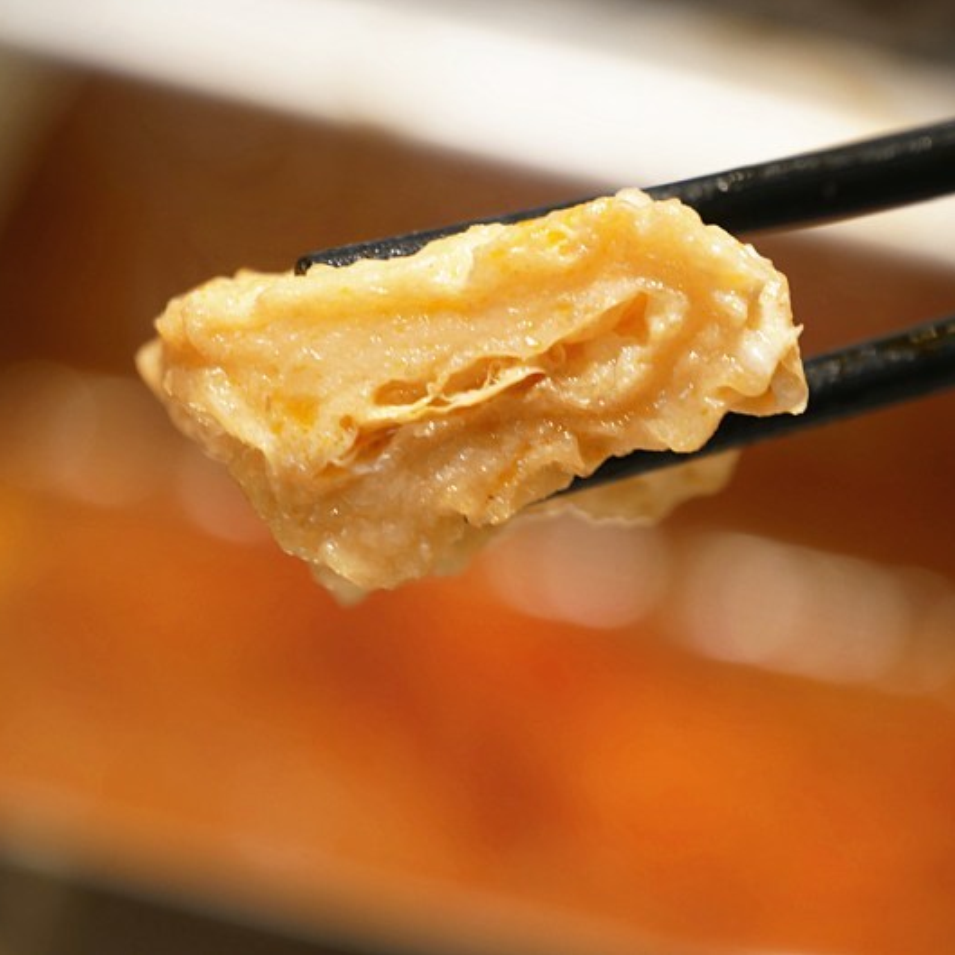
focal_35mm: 296
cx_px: 561
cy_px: 478
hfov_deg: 5.9
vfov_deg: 5.9
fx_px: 9239
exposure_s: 1/40
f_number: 5.5
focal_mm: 125
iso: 320
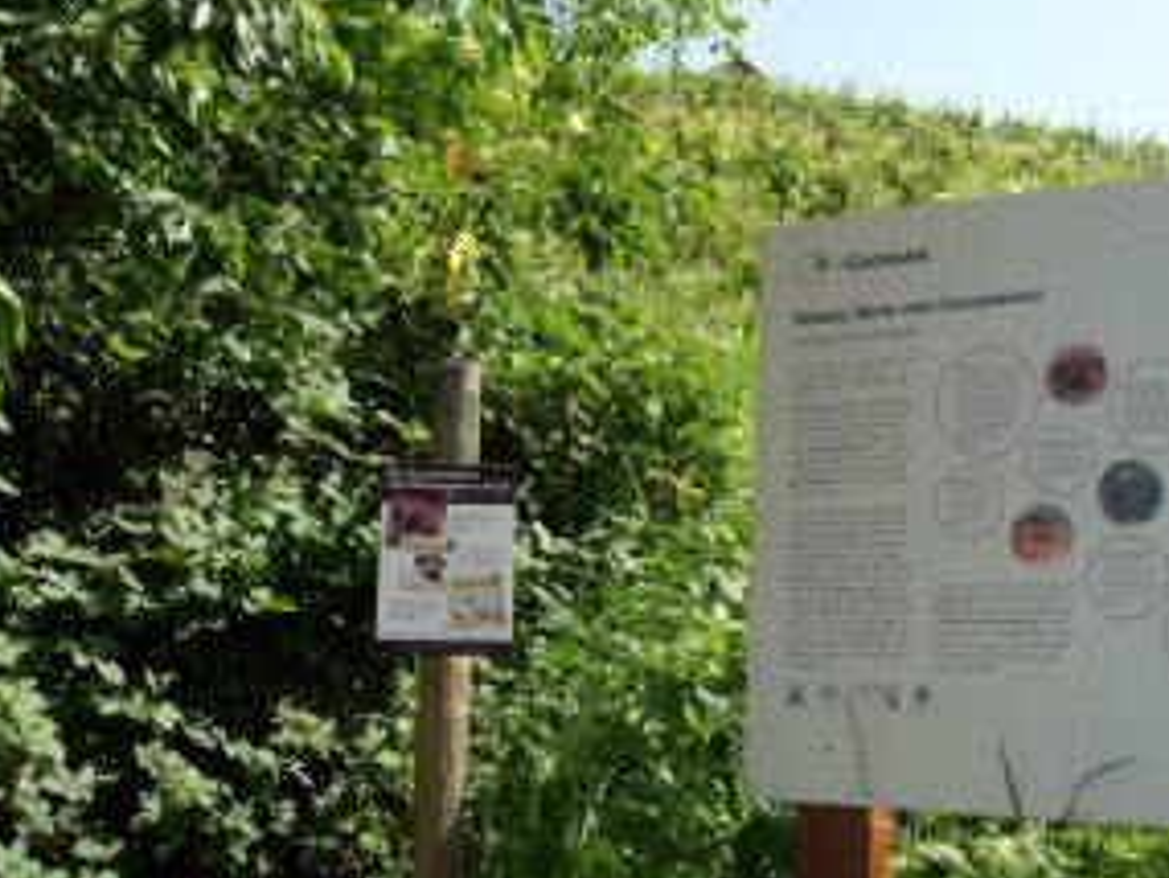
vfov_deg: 30.3
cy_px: 418
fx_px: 1622
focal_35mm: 48
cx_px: 726
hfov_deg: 39.4
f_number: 3.8
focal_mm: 6.3
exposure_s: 1/400
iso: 100
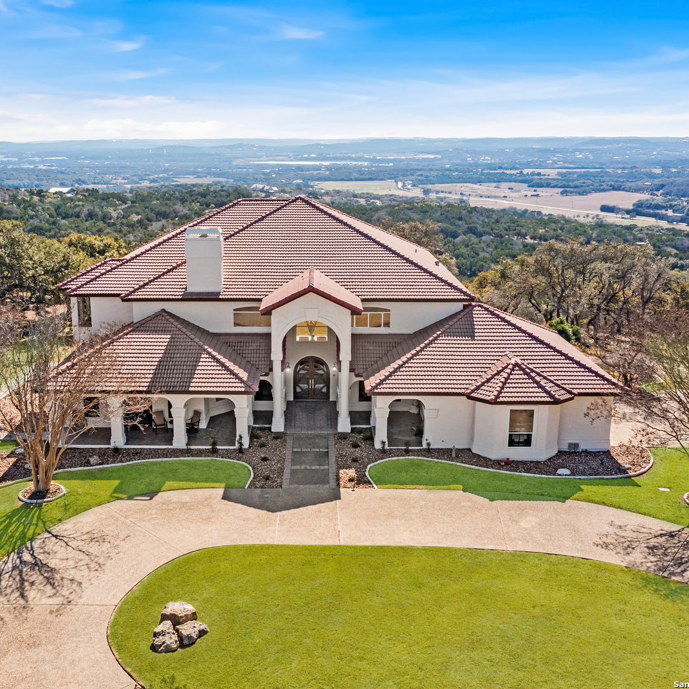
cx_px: 292
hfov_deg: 45.9
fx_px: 811
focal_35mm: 36
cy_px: 342
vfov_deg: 46.0
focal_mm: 10.26
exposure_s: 1/500
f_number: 5
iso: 100
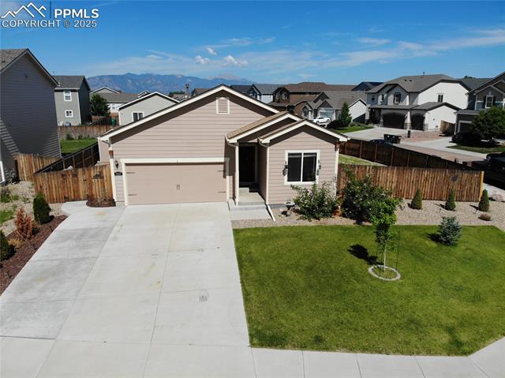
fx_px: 350
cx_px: 252
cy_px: 189
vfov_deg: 56.8
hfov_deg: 71.6
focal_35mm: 24
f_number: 2.8
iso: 101
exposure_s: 1/1961
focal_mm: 4.5
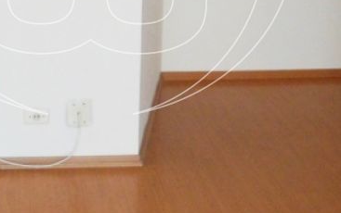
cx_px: 96
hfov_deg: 21.5
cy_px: -57
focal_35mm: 96
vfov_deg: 13.2
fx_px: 893
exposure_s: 1/125
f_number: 3.3
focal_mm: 4.9
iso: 100
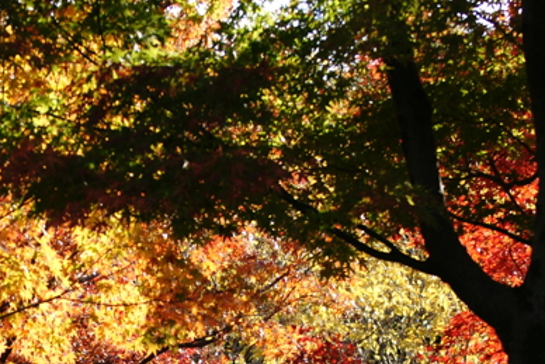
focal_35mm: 277
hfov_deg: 7.4
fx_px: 4195
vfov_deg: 5.0
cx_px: 184
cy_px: 344
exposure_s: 1/200
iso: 400
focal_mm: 70
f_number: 5.6
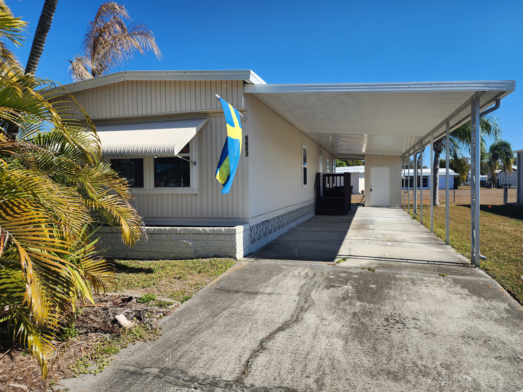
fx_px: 347
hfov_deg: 73.9
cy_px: 196
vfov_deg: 58.9
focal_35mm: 23
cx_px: 262
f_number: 1.8
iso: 12
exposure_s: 1/823
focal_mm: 6.4
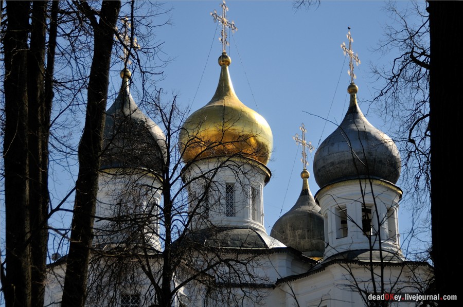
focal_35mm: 98
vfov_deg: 14.0
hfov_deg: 21.0
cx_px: 232
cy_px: 154
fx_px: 1252
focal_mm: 65
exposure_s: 1/1250
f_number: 5.6
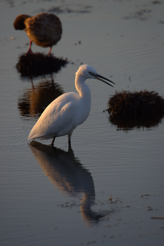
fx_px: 4096
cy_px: 123
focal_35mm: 600
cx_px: 82
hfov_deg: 2.3
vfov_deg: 3.4
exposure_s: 1/1000
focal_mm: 600
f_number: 8
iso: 1000
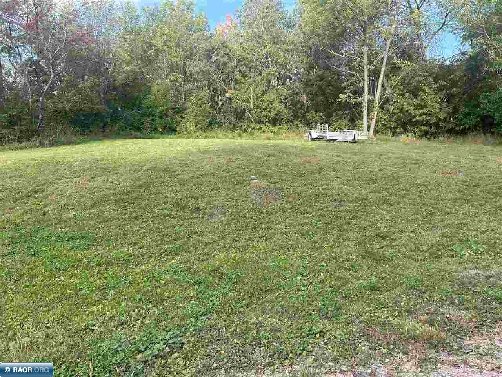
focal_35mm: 26
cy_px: 188
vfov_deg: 53.1
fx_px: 377
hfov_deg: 67.3
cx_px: 251
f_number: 1.5
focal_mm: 5.7
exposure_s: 1/705
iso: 50
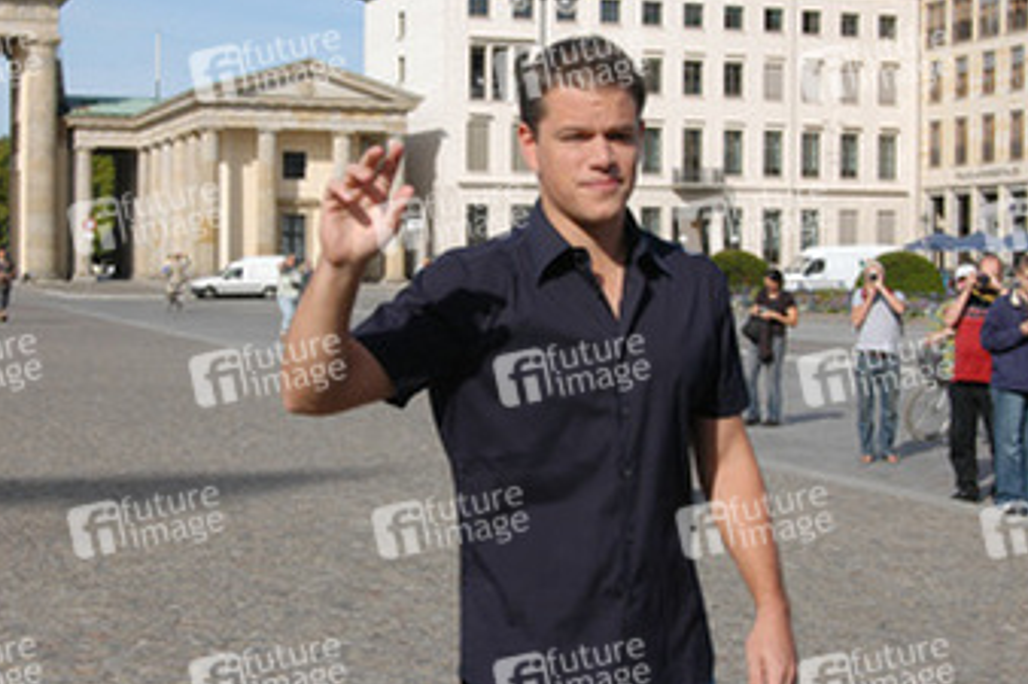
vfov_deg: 20.0
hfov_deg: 29.7
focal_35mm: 68
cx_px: 491
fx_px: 1941
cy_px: 295
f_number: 8
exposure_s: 1/500
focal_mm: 34
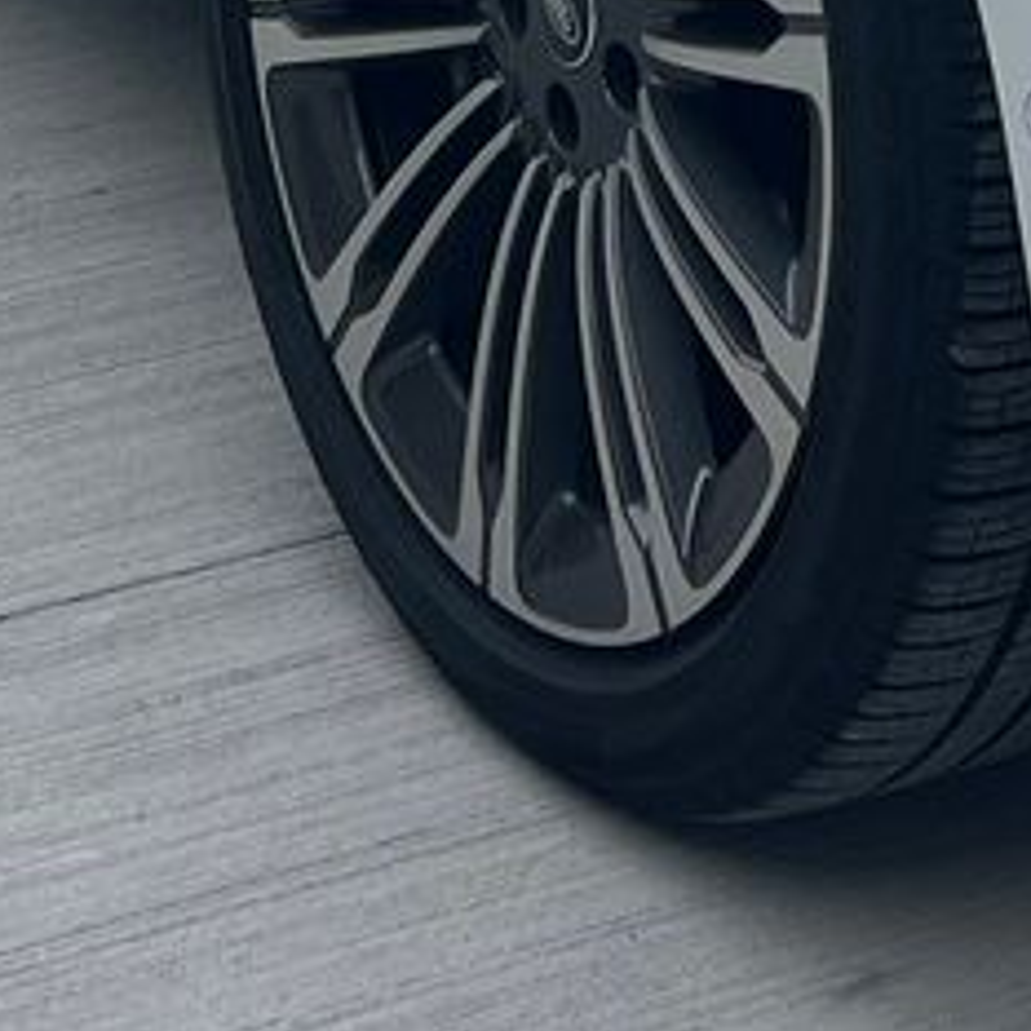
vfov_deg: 10.2
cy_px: -1004
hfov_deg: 11.0
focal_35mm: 158
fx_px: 5324
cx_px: 1035
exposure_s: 1/2353
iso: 50
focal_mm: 5.7
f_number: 1.5
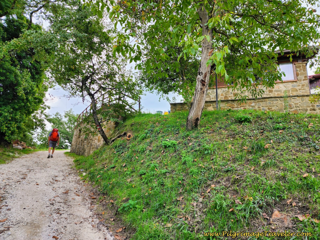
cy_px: 120
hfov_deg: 73.9
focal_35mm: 23
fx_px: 213
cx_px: 160
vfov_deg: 58.9
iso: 16
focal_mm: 6.4
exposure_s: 1/180
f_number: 1.8
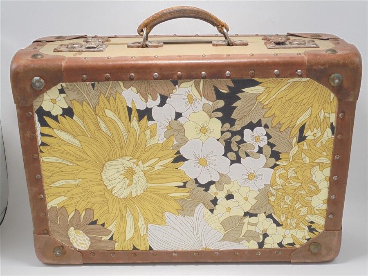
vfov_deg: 29.7
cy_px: 138
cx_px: 184
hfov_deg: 38.9
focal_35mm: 49
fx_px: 521
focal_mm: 8.9
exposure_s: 1/30
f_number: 4.8
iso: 100
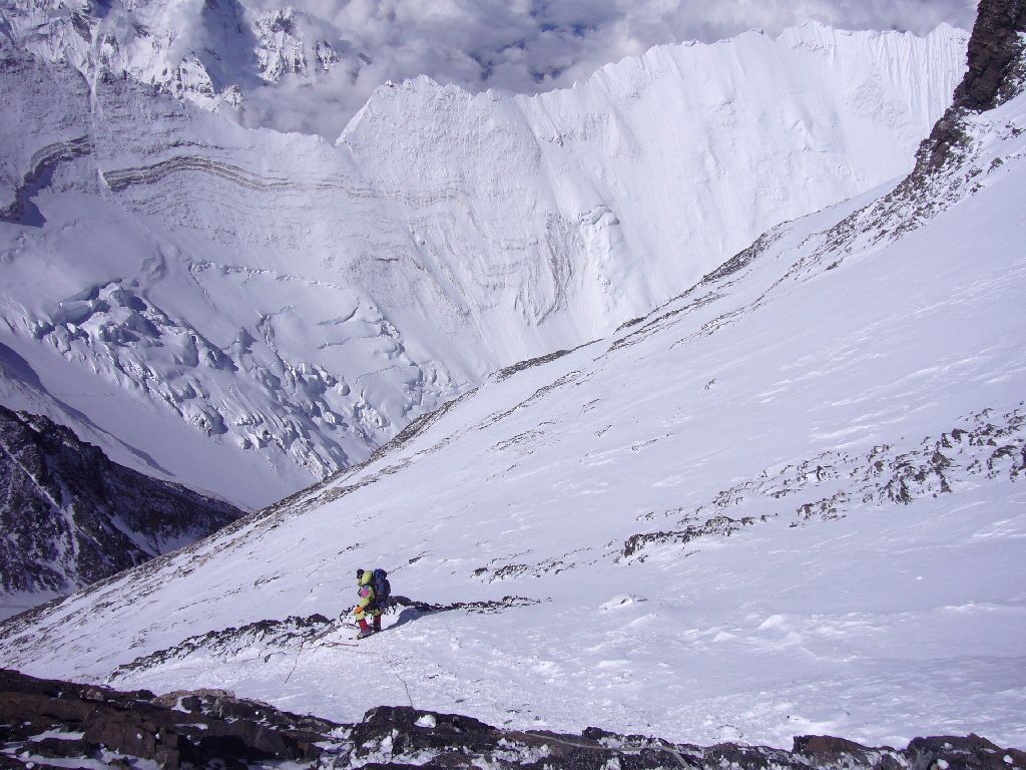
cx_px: 513
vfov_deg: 40.7
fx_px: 1037
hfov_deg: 52.6
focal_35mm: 35
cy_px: 385
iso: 80
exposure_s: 1/1000
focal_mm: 5.7
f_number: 6.3
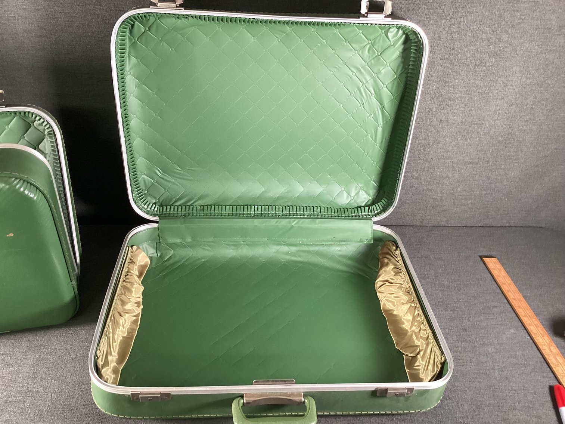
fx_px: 506
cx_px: 282
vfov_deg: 45.4
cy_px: 212
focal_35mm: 31
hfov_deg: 58.3
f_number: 2.4
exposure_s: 1/60
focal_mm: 3.3
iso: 200
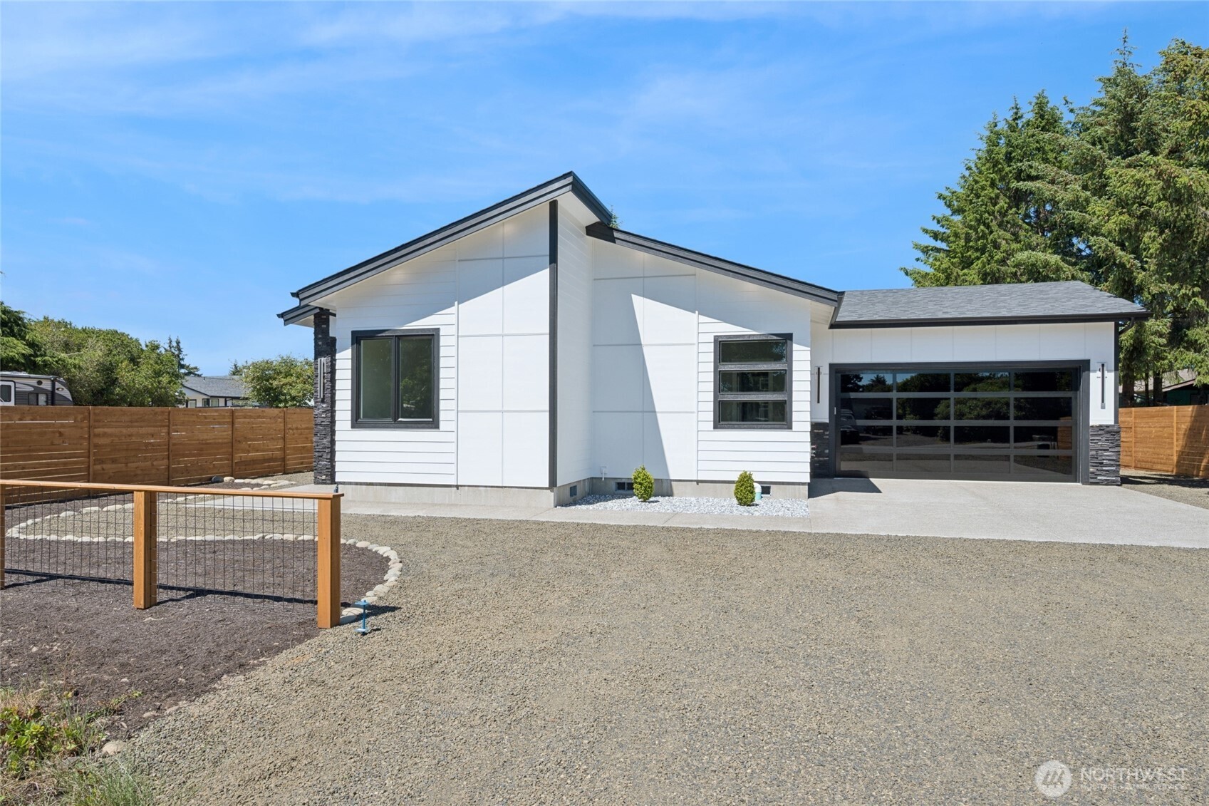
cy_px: 403
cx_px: 604
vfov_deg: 59.5
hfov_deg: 81.2
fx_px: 705
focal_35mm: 21
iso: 200
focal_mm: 21
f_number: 11
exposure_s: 1/250
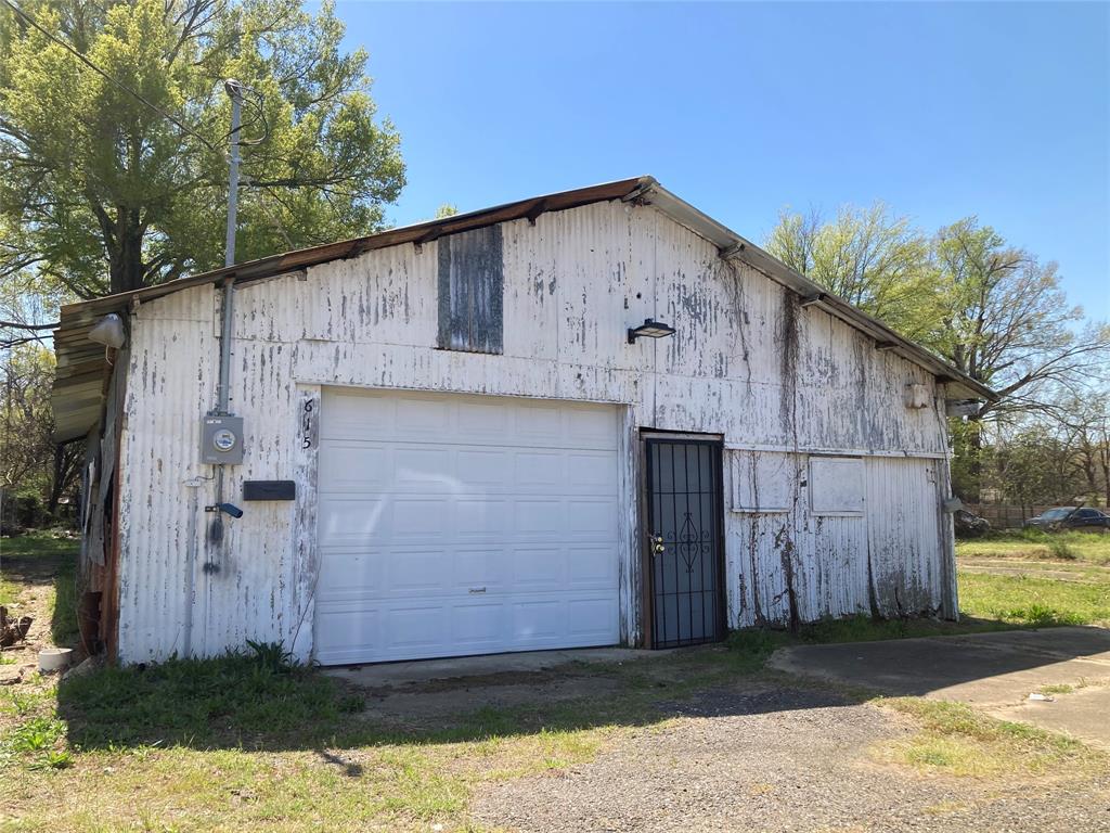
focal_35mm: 28
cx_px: 555
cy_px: 416
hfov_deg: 63.4
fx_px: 898
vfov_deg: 49.7
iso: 20
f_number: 1.8
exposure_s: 1/1389
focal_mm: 3.99
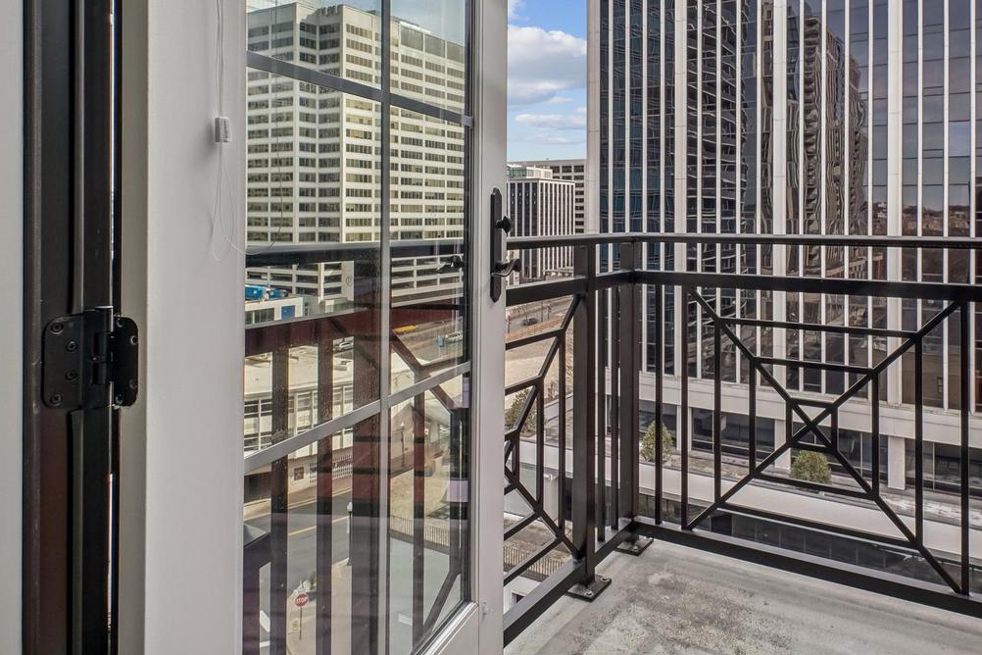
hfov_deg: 73.3
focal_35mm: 24
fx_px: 647
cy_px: 243
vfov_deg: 53.1
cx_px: 605
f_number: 8
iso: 500
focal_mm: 11
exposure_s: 1/400
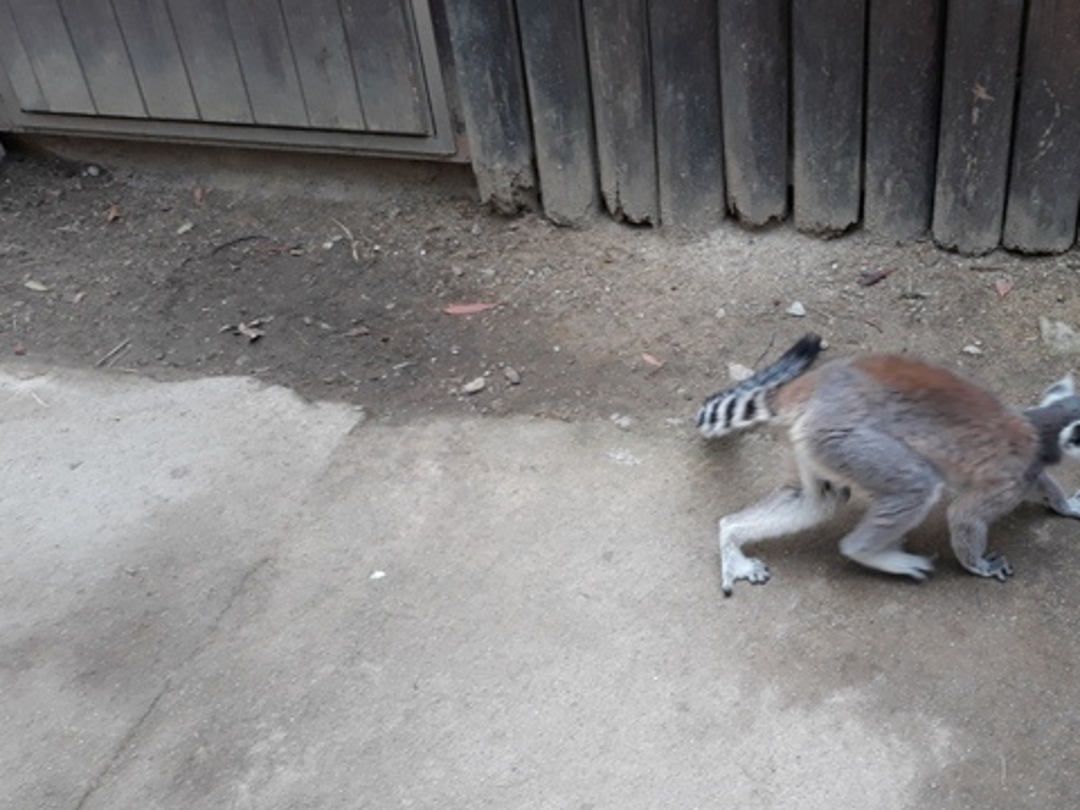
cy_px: 468
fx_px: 1123
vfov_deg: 39.6
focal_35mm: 36
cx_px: 716
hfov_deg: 50.5
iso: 50
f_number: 1.7
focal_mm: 3.71
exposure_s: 1/120
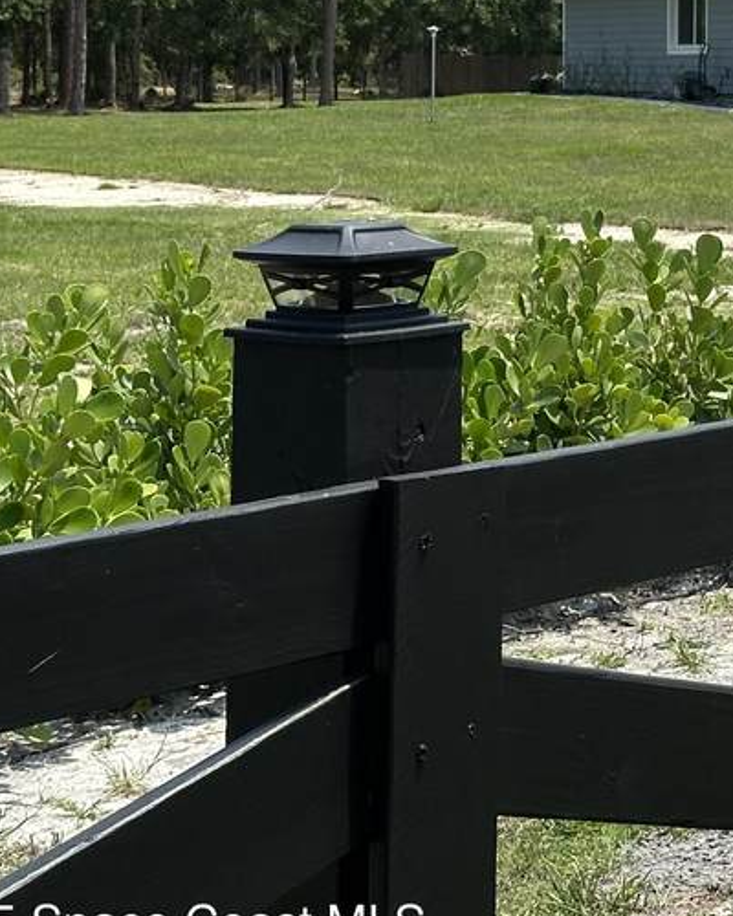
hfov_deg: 12.3
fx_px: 3254
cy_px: 125
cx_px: 1039
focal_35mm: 120
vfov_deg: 15.9
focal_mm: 6.86
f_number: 1.78
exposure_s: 1/3876
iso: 64
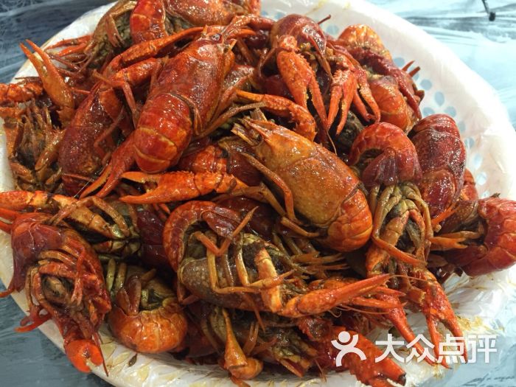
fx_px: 432
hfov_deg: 61.7
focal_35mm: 29
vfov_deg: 48.2
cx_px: 258
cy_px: 194
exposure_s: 1/30
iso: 200
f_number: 2.2
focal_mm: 4.15
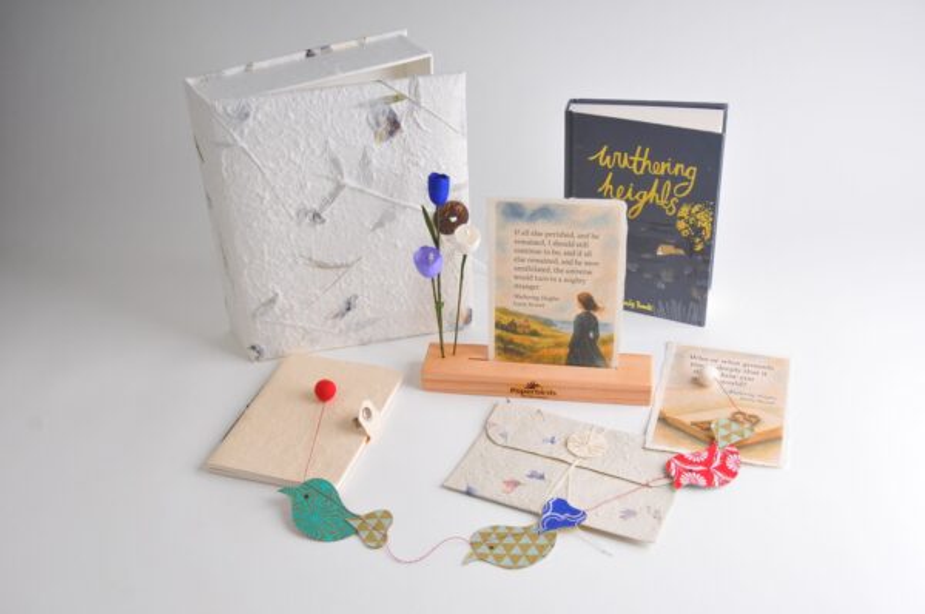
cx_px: 462
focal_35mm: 39
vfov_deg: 34.1
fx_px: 1000
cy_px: 307
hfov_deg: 49.6
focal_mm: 26
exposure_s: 1/200
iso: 250
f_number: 8
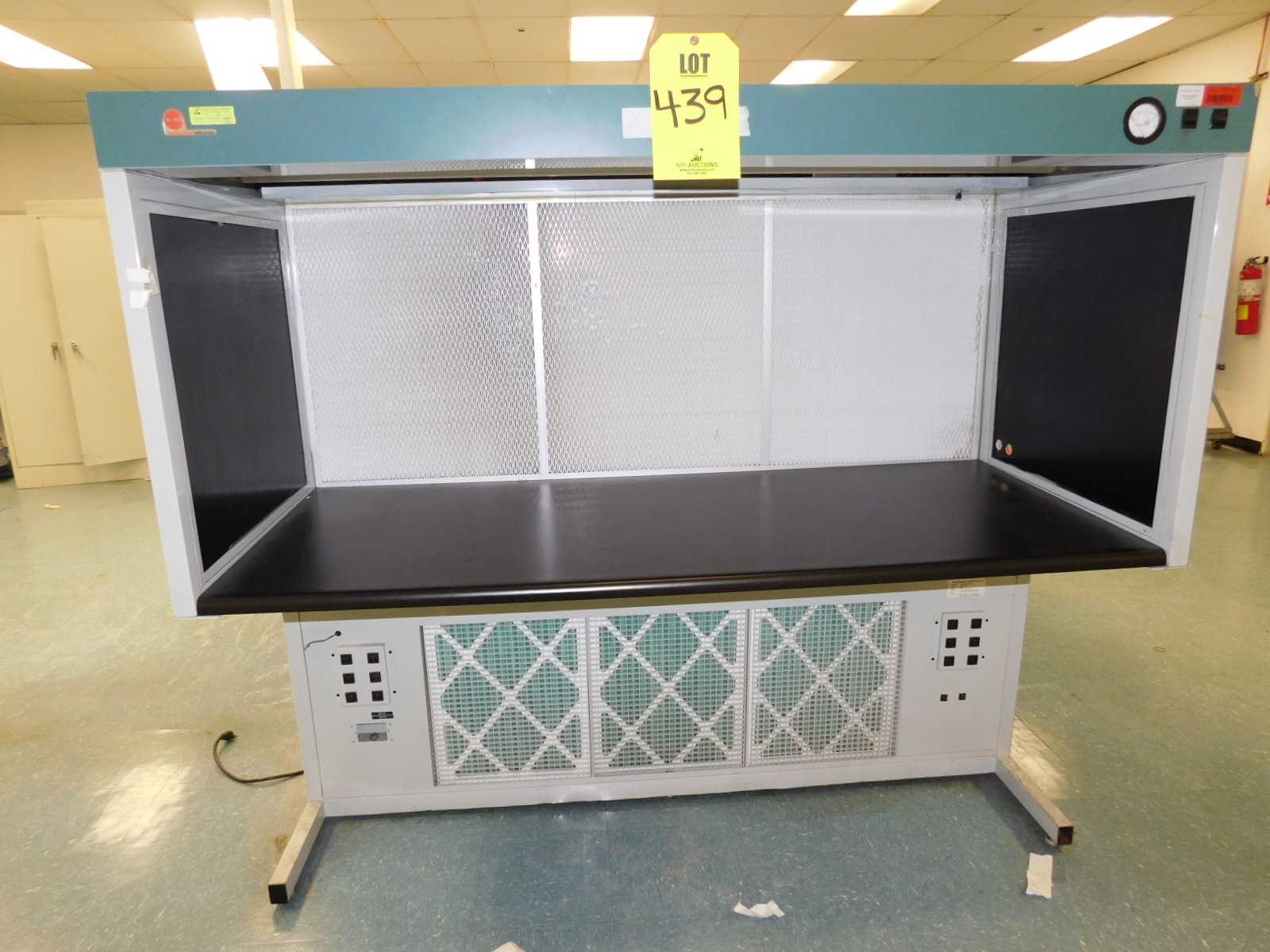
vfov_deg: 58.9
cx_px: 635
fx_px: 844
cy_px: 476
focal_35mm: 23
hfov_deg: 73.9
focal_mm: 4
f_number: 3
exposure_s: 1/30
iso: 200
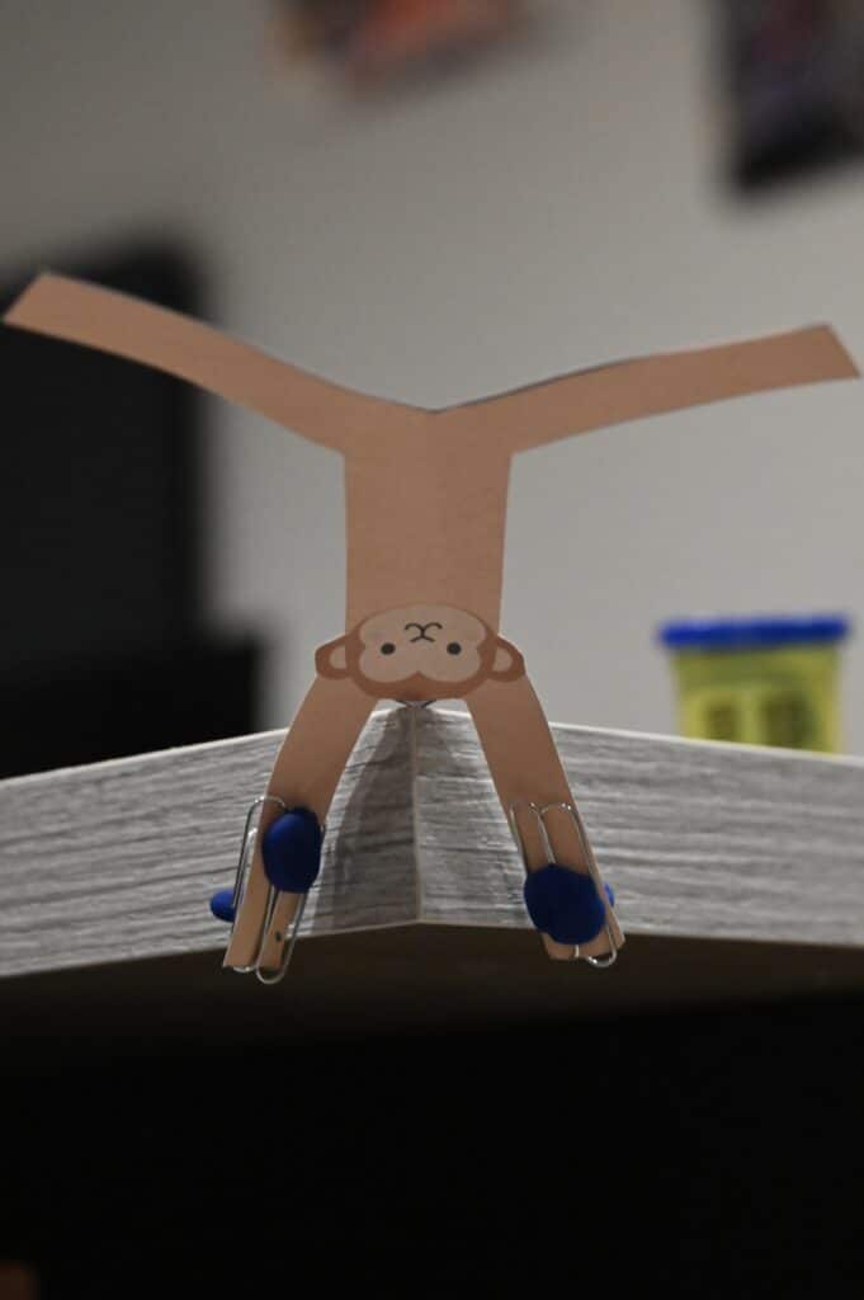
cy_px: 650
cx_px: 432
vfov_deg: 26.0
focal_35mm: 78
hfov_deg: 17.5
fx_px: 2813
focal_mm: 78
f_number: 5
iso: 10000
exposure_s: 1/60
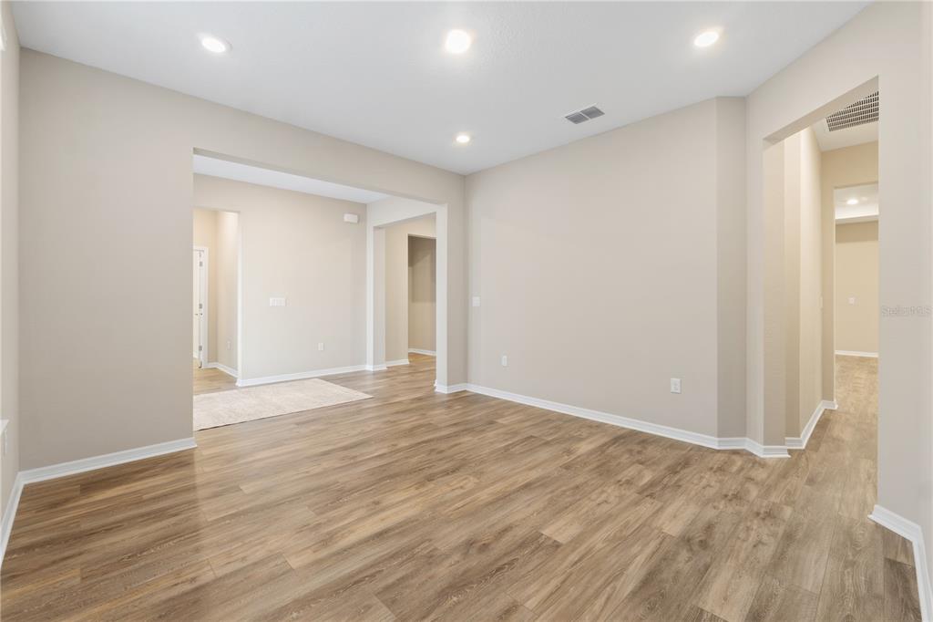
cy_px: 311
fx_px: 389
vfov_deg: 77.3
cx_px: 466
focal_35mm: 15
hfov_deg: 100.4
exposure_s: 1.6
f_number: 8
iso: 100
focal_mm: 10
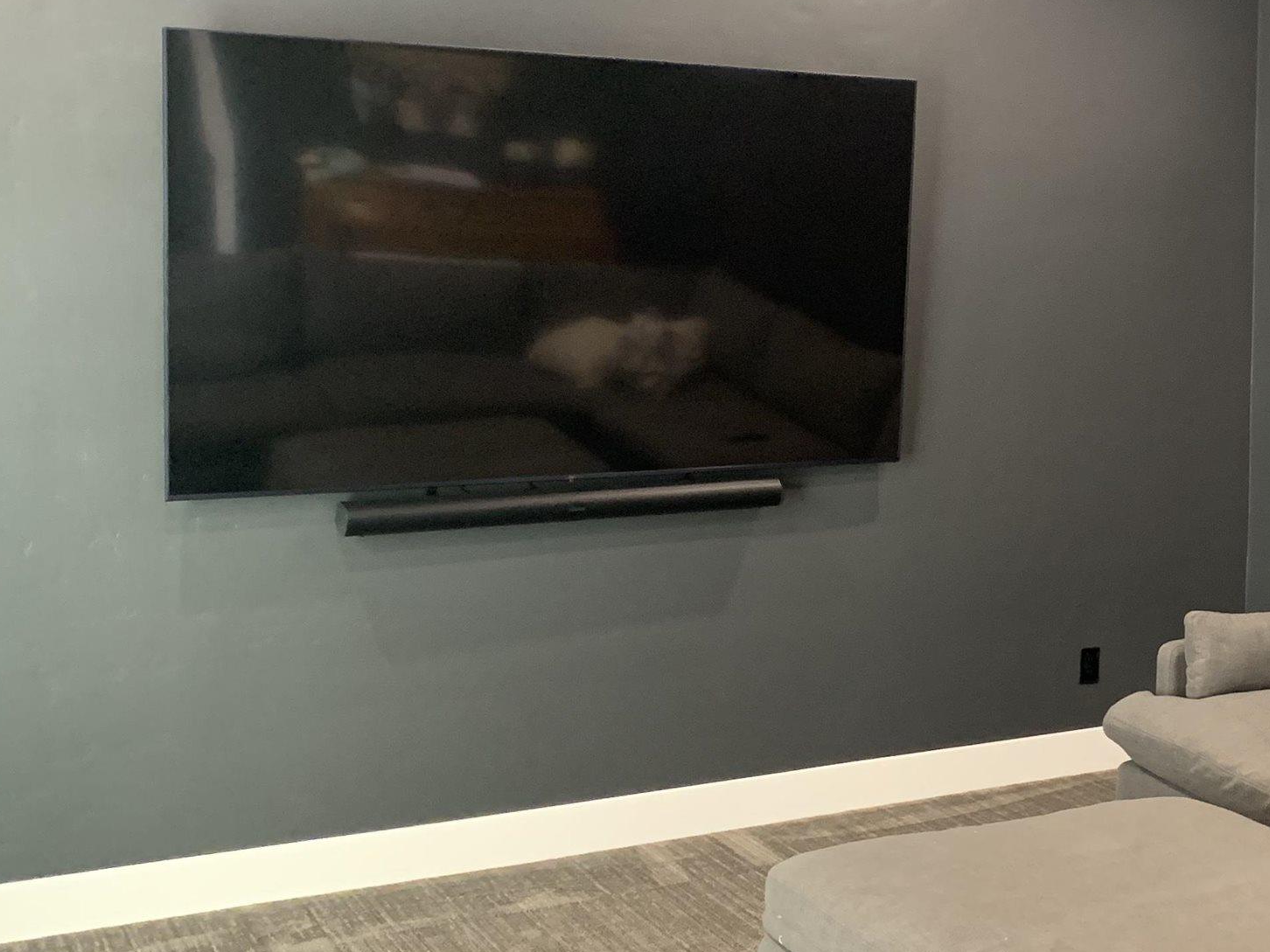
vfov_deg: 26.5
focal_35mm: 55
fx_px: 2018
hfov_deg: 33.2
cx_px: 1135
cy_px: 397
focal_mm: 4.25
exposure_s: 1/40
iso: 320
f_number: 1.8
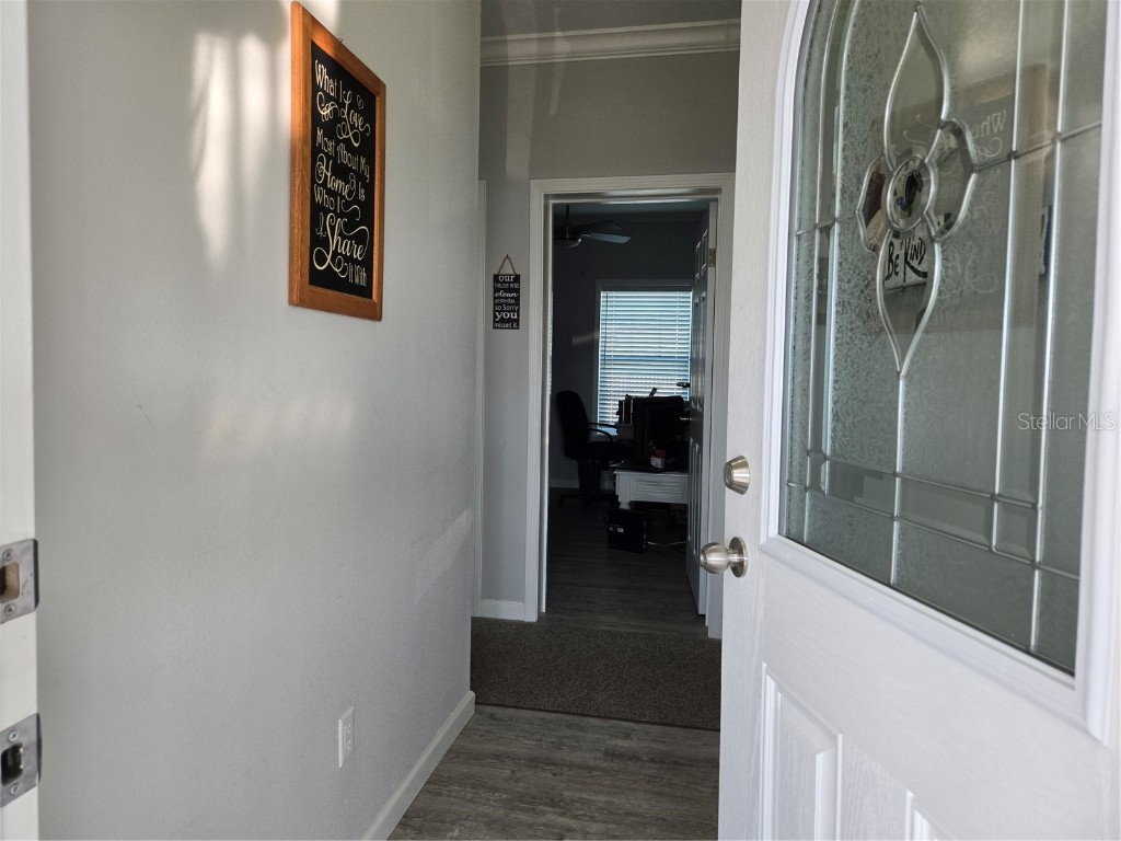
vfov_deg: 58.9
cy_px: 420
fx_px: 745
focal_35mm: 23
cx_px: 560
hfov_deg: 73.9
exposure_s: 1/508
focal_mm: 5.4
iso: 160
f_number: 1.8
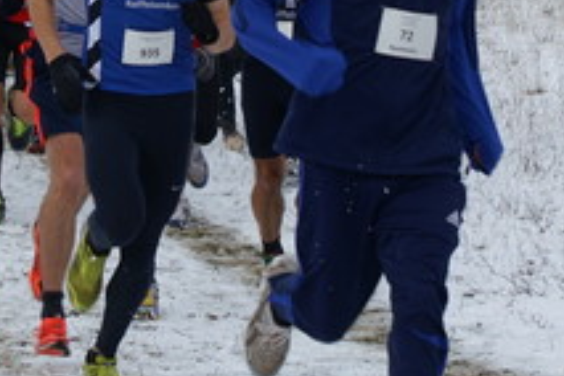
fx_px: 5130
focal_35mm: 327
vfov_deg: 4.2
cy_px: -106
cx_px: 225
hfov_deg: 6.3
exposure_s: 1/200
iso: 100
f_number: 11
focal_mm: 75
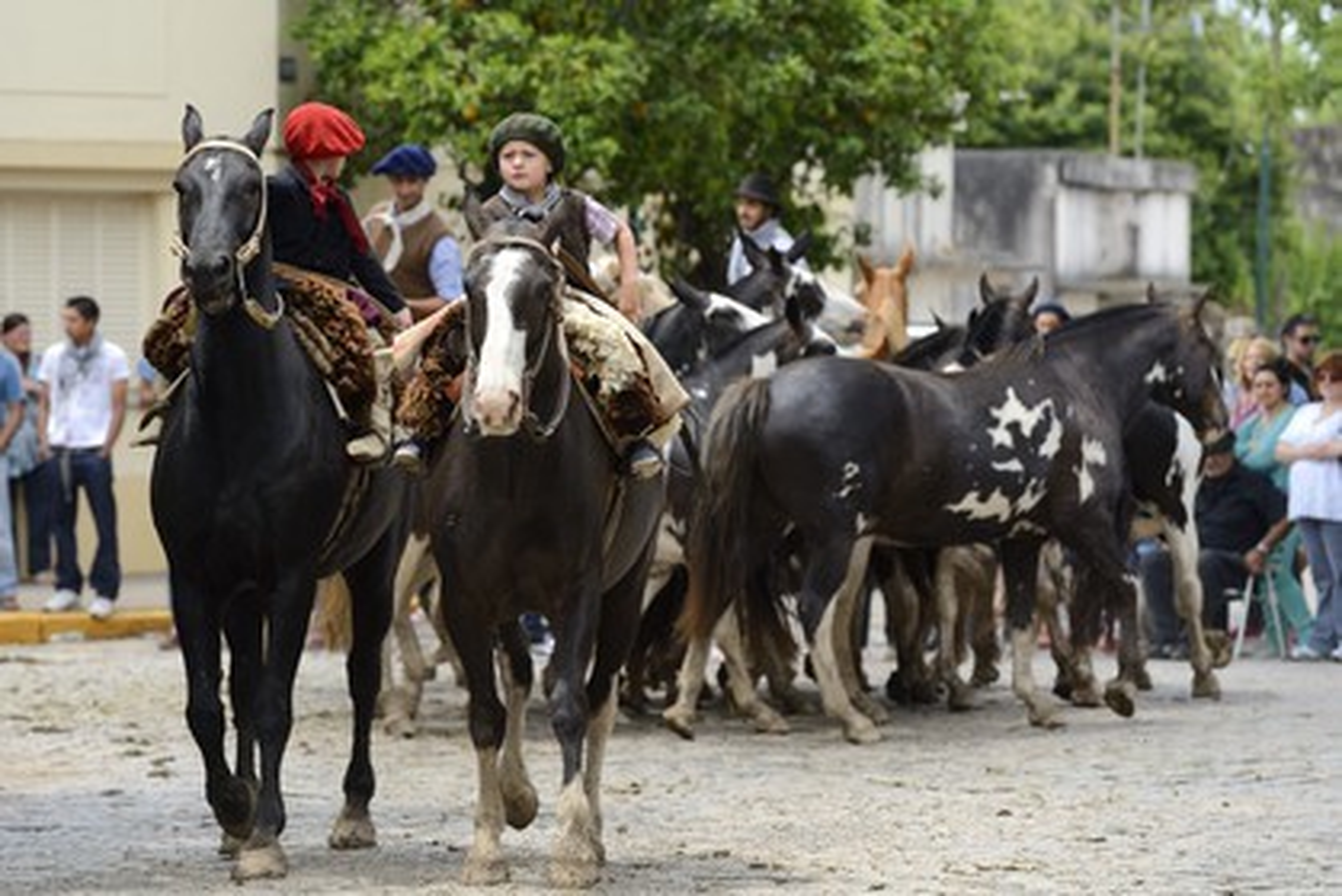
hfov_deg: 11.7
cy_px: 448
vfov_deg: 7.9
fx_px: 6528
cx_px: 671
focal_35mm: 175
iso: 400
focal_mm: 175
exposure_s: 1/800
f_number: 5.6
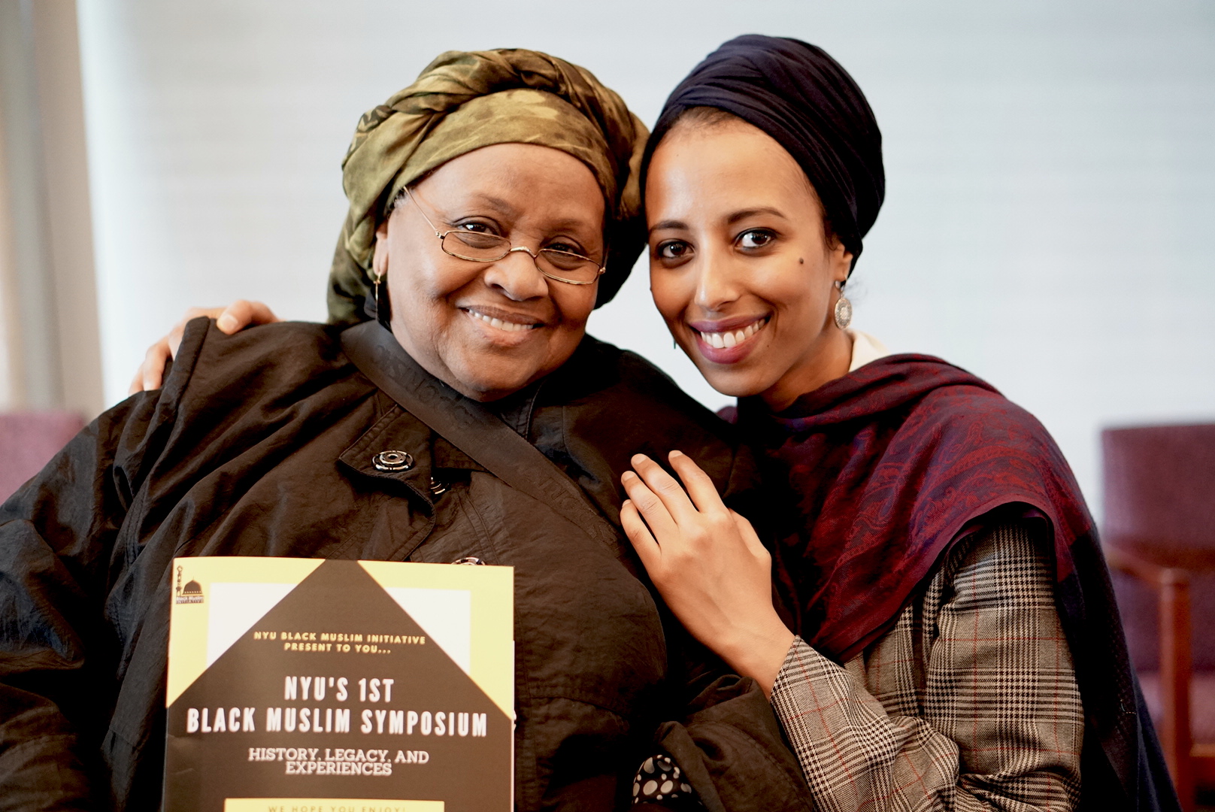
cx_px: 608
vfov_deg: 18.2
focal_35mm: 75
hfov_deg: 27.0
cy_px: 406
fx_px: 2533
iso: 2500
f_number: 2
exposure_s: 1/160
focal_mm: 50
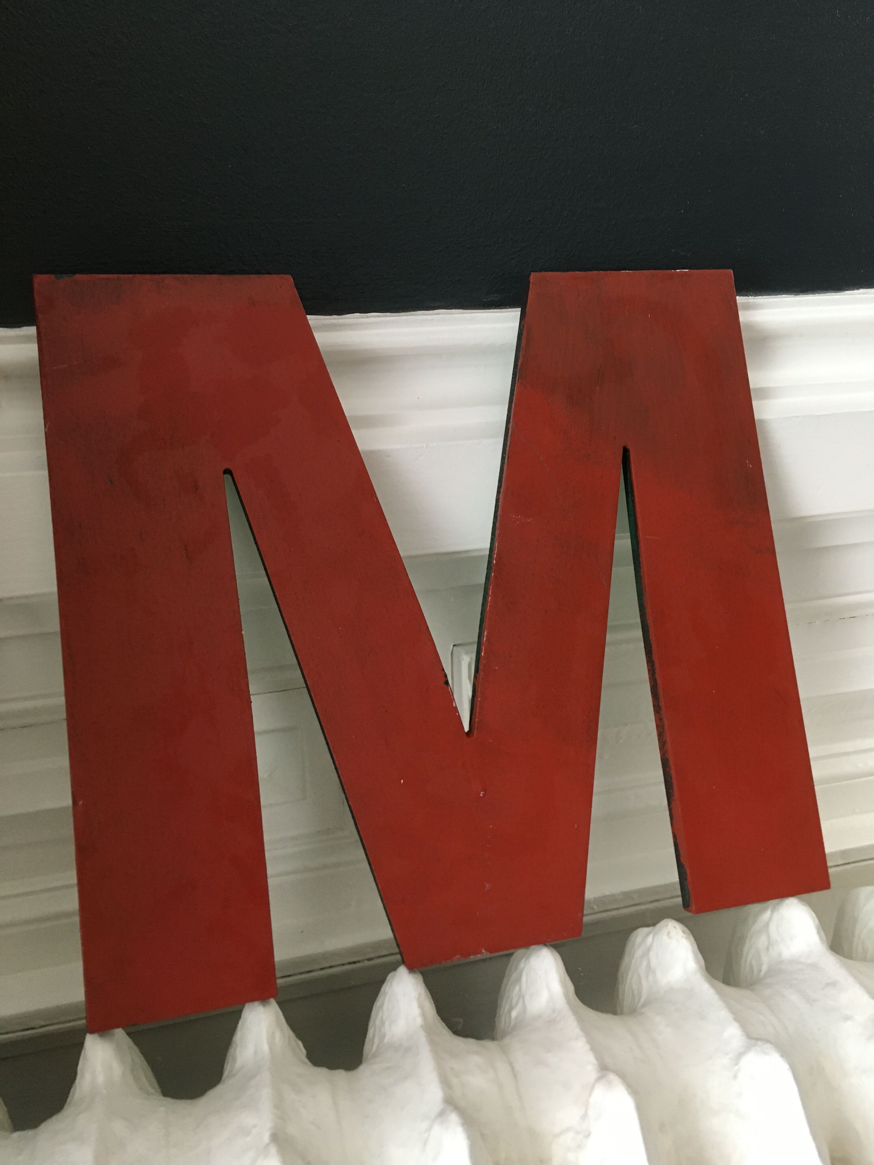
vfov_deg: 61.7
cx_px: 437
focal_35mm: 29
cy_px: 582
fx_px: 976
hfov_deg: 48.2
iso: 160
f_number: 2.2
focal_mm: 4.15
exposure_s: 1/33
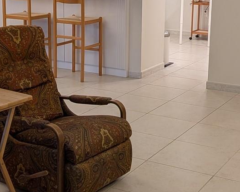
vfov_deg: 21.5
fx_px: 504
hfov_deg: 26.8
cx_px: 125
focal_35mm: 71
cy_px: 67
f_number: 1.7
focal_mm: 4.53
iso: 39
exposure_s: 1/50
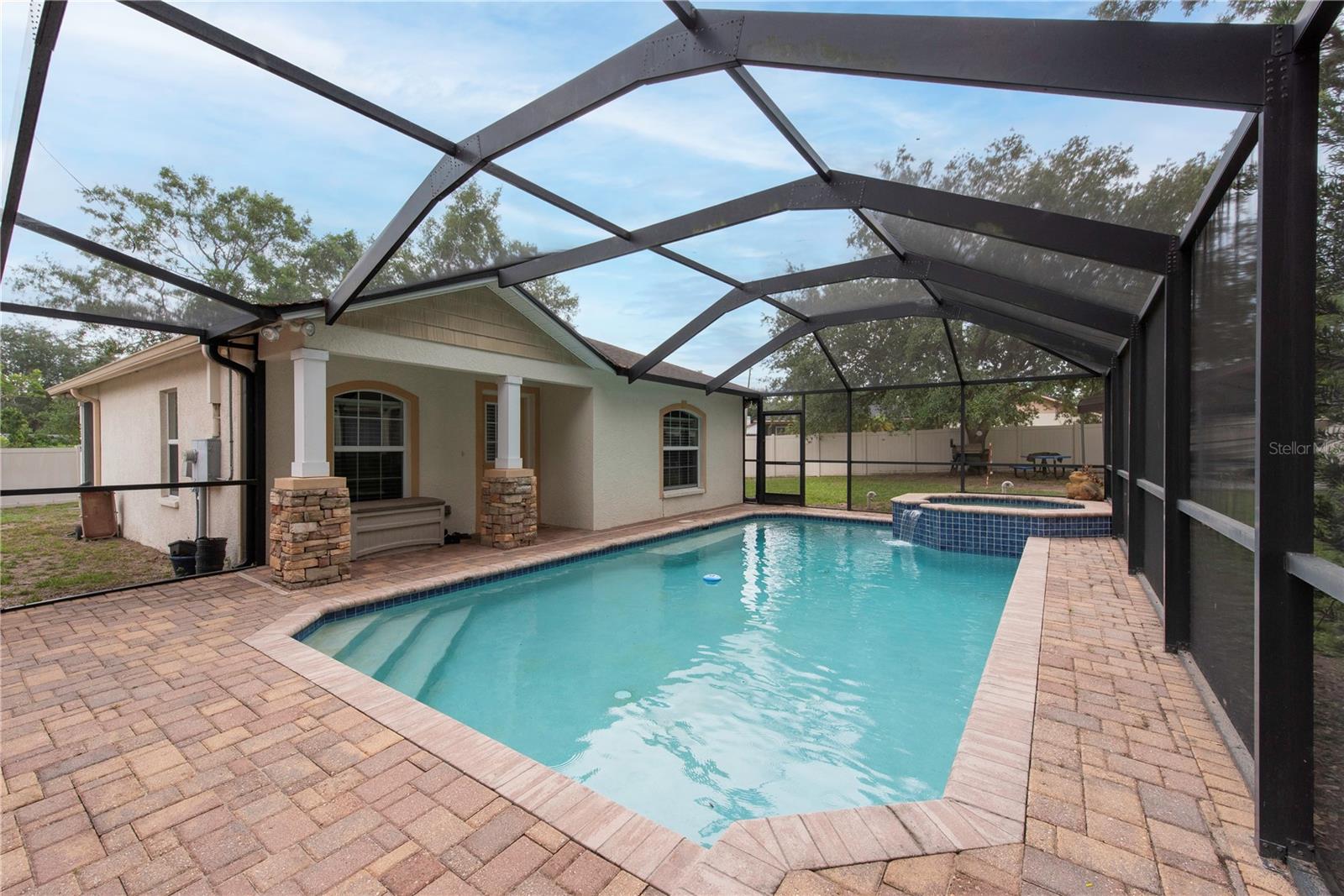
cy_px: 448
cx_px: 672
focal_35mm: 14
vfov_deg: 81.2
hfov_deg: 104.2
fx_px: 523
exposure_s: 1/200
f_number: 9
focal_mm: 14
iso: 200
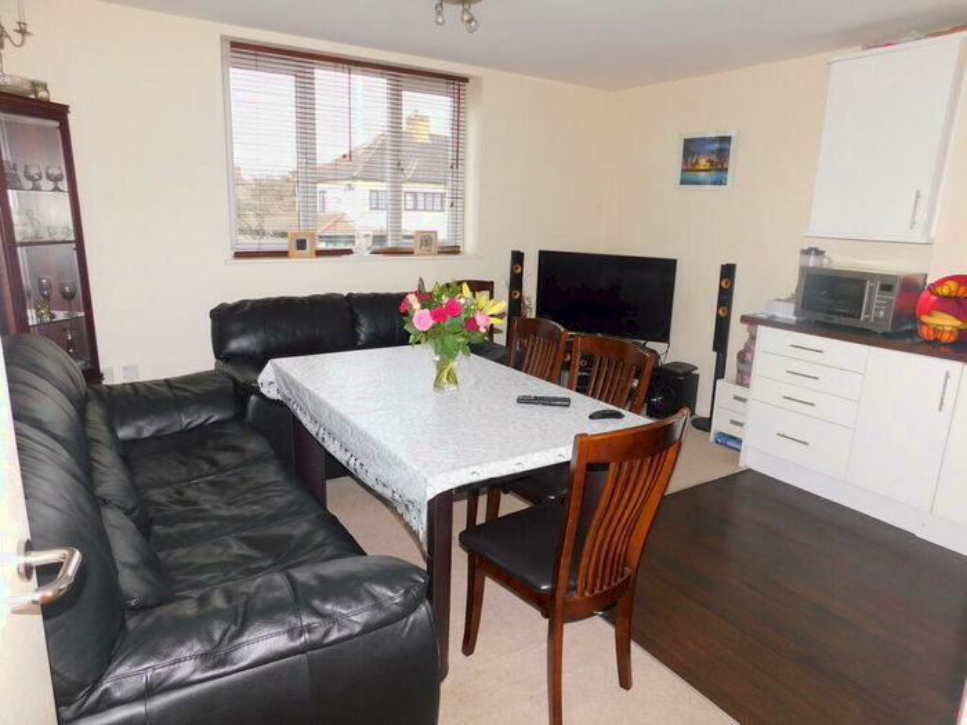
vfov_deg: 58.9
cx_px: 484
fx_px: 643
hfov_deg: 73.9
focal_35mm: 23
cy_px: 362
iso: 220
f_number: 3
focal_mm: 4
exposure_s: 1/30
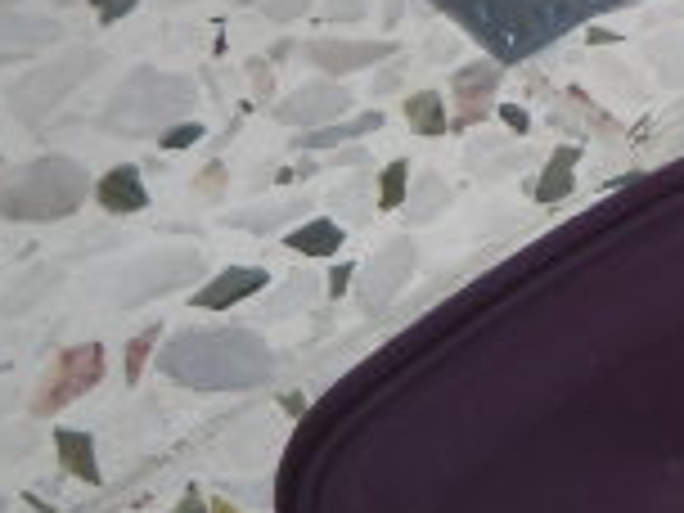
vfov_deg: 8.3
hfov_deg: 10.6
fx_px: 3418
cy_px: -342
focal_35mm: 173
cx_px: 1310
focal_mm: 6.72
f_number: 3.1
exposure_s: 1/30
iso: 64
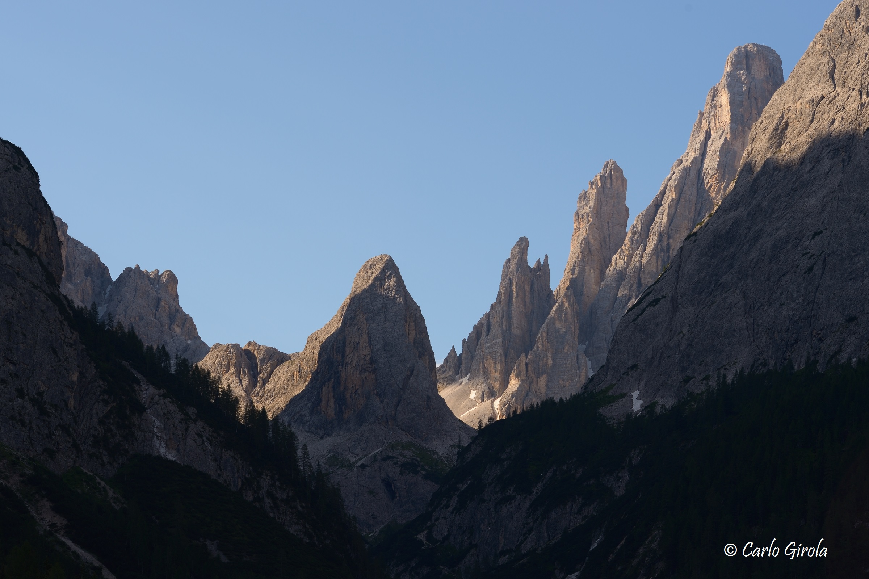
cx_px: 434
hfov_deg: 23.6
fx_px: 2075
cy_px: 290
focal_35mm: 86
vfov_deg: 15.9
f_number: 8
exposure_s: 1/200
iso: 100
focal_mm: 86
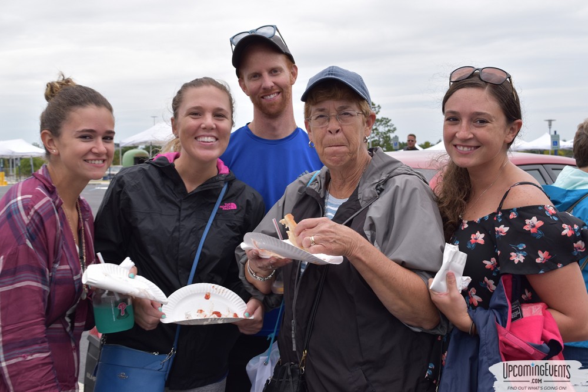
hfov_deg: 42.3
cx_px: 294
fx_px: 760
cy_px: 196
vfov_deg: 29.0
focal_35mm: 46
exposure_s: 1/250
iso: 220
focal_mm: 31
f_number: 8
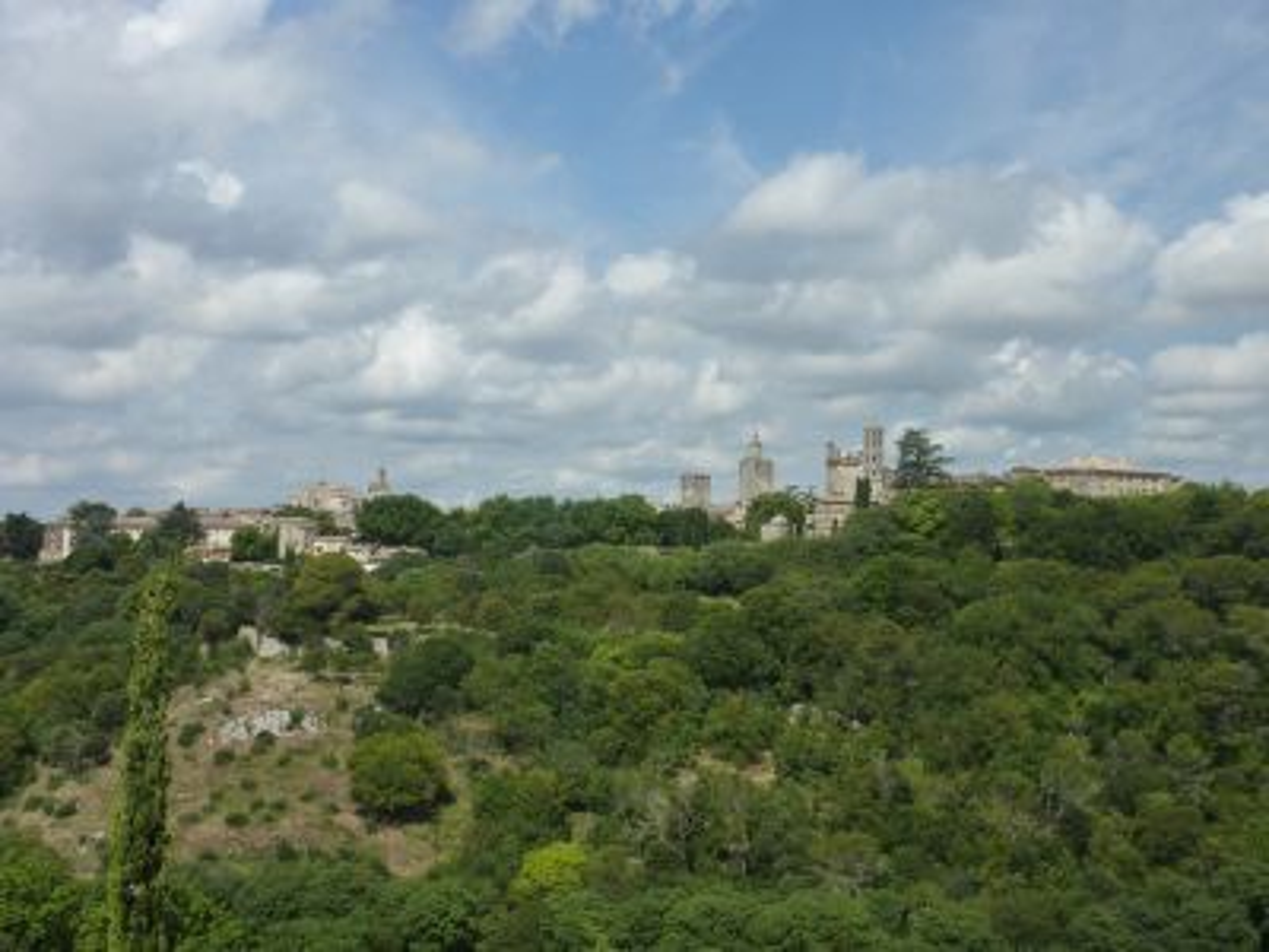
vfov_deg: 34.3
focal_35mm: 42
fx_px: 1540
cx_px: 634
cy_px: 476
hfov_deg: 44.8
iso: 125
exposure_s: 1/640
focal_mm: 6.9
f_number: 5.6
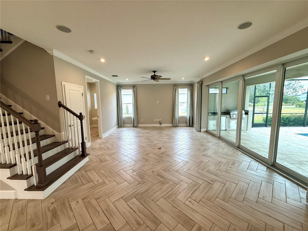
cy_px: 116
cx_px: 154
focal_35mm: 14
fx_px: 125
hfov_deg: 102.1
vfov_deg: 85.7
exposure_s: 1/120
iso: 125
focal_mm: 2.22
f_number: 2.2
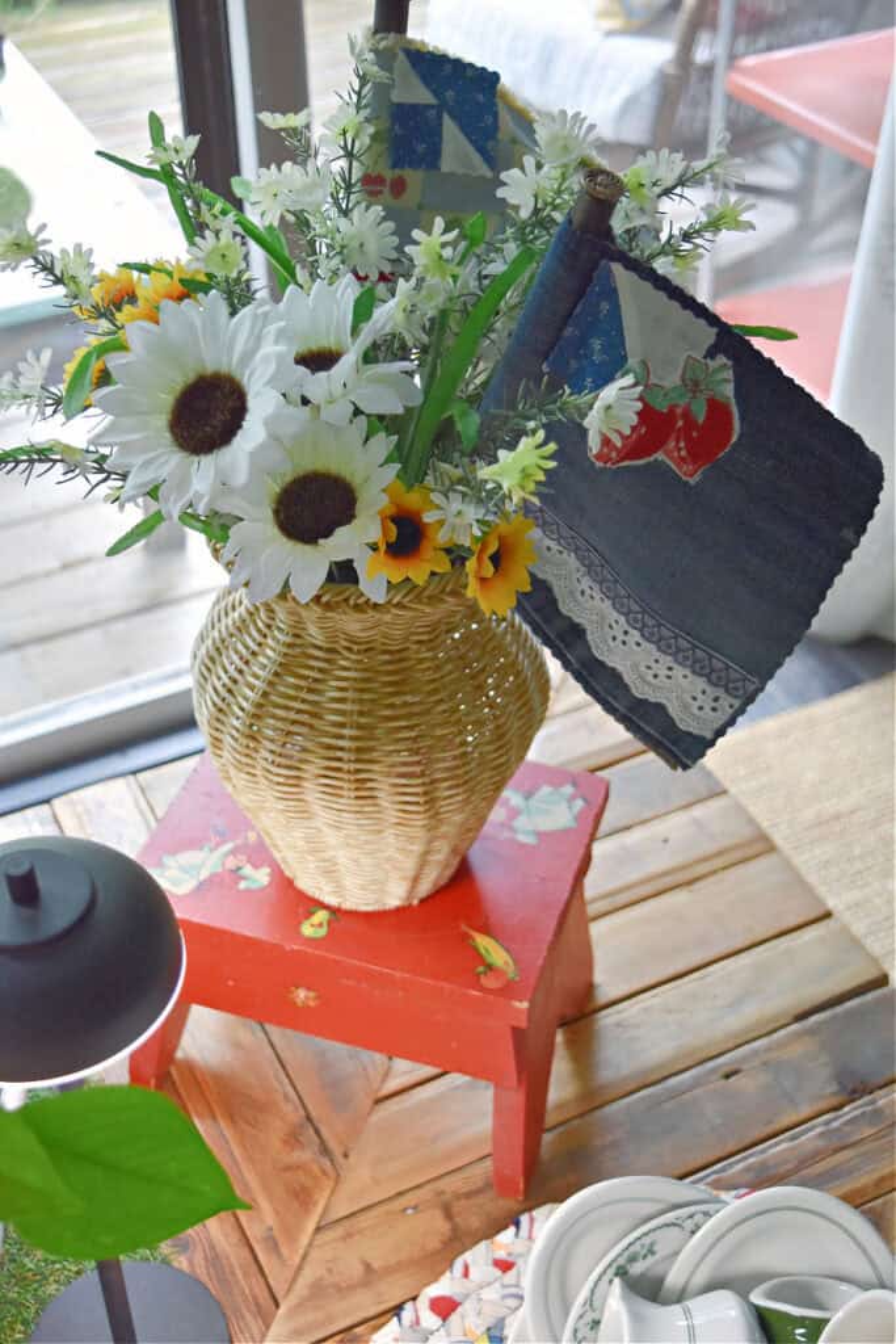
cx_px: 448
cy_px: 672
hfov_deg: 29.0
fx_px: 1735
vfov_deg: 42.3
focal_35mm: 46
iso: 800
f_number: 4.2
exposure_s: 1/60
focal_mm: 31
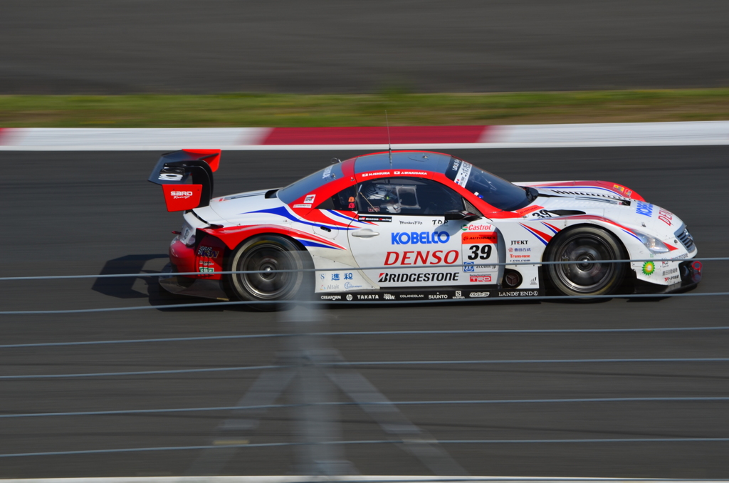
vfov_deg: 4.1
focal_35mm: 330
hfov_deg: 6.3
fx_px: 6668
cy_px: 242
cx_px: 364
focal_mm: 220
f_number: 13
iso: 100
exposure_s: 1/200
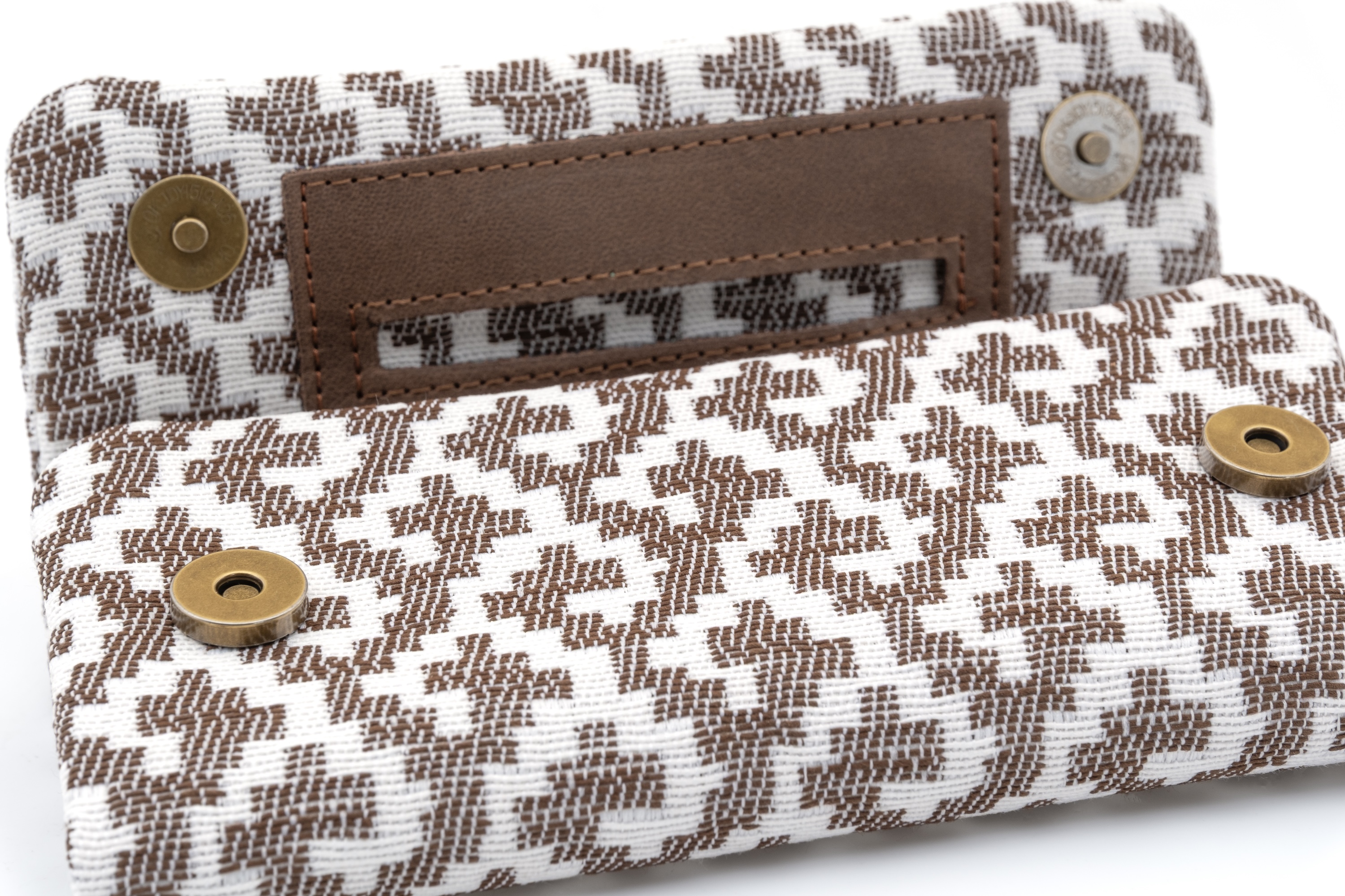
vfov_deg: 18.2
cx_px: 672
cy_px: 448
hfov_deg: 27.0
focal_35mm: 75
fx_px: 2802
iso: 125
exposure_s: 1/2.5
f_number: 11
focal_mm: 50
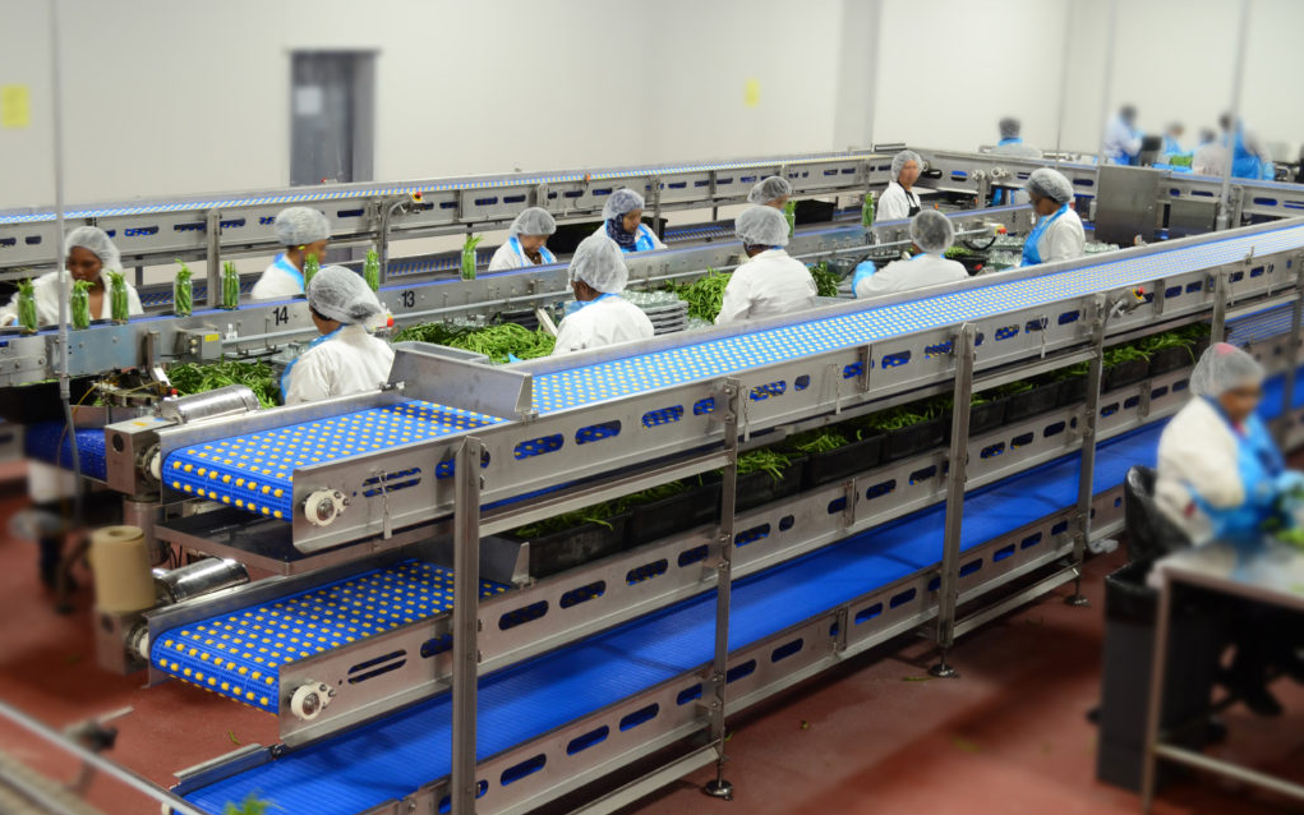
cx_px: 653
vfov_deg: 24.9
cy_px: 388
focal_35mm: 52
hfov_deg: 38.9
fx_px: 1848
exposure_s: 1/25
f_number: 5
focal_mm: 34
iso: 640
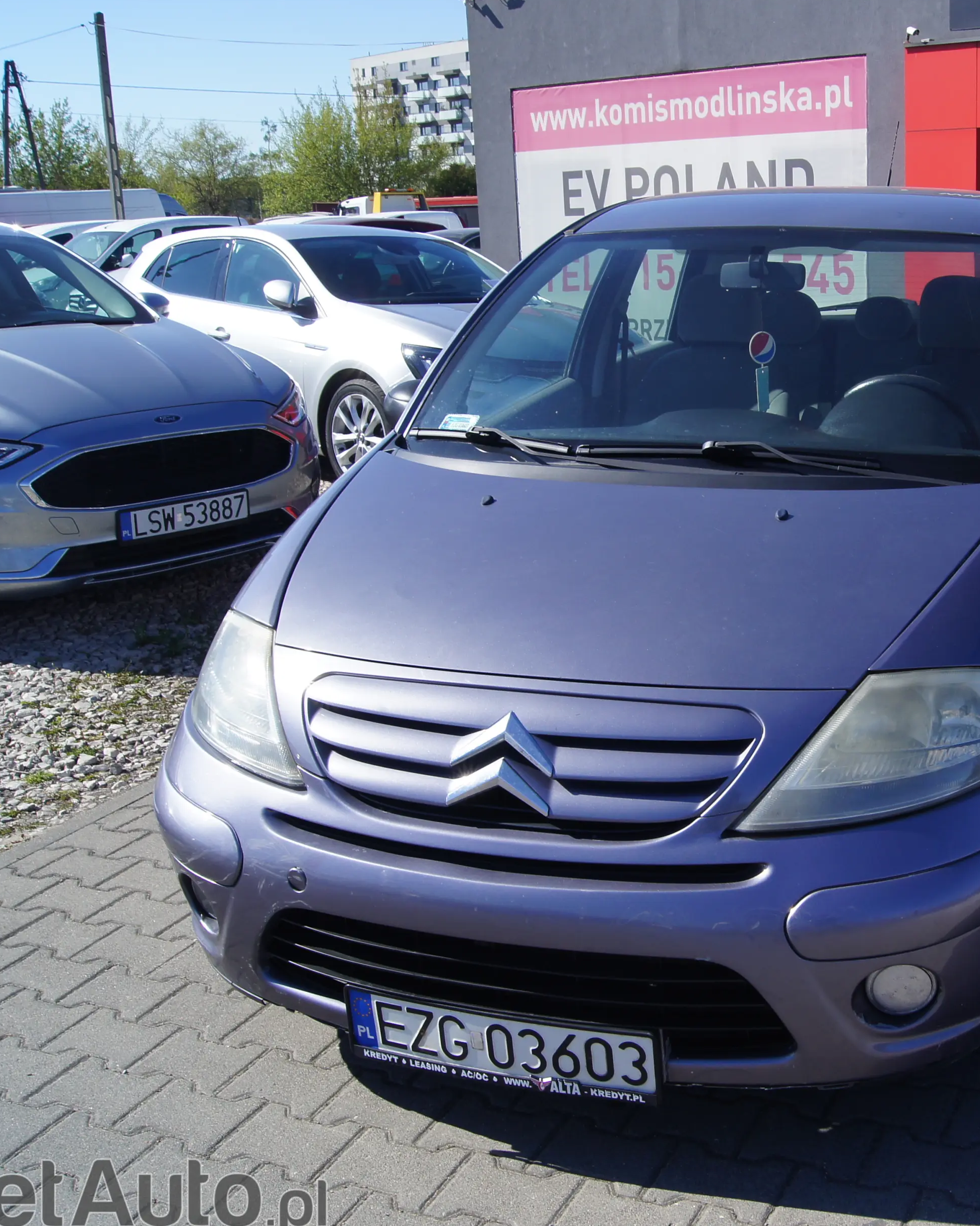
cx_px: 801
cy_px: 605
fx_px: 1450
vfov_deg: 45.8
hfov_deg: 36.0
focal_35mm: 40
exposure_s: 1/100
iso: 100
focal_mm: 18
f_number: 11
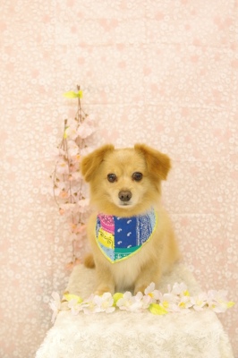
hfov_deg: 31.8
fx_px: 417
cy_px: 179
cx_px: 119
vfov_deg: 46.4
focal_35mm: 42
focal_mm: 28
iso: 1250
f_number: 2.8
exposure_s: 1/100
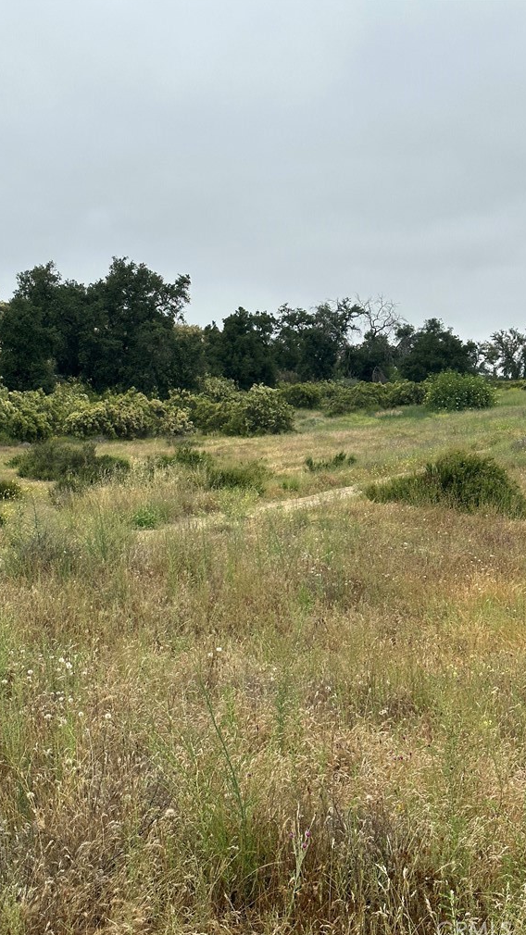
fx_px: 1314
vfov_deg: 39.2
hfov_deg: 22.6
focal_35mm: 53
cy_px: 469
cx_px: 212
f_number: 1.78
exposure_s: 1/1695
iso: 64
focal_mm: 6.86
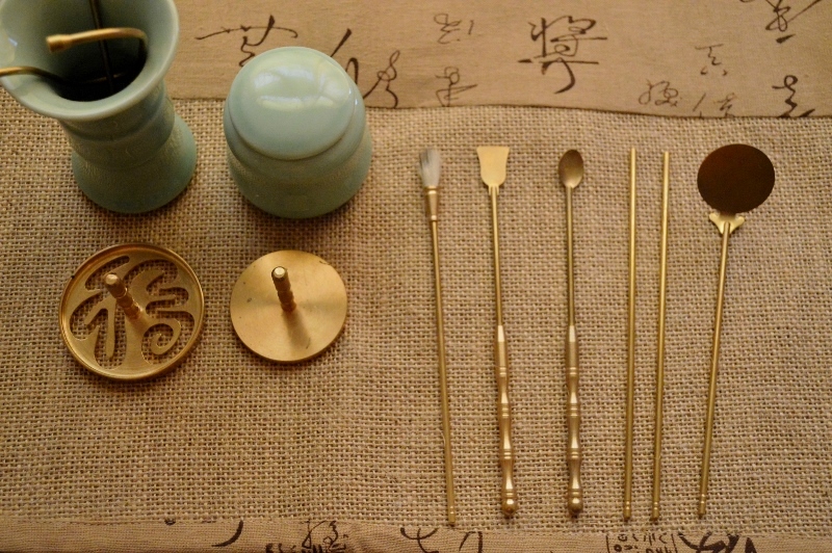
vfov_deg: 28.0
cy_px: 276
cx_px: 416
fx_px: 1108
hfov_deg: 41.1
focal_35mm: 48
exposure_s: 1/60
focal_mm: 32
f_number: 4.8
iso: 3200
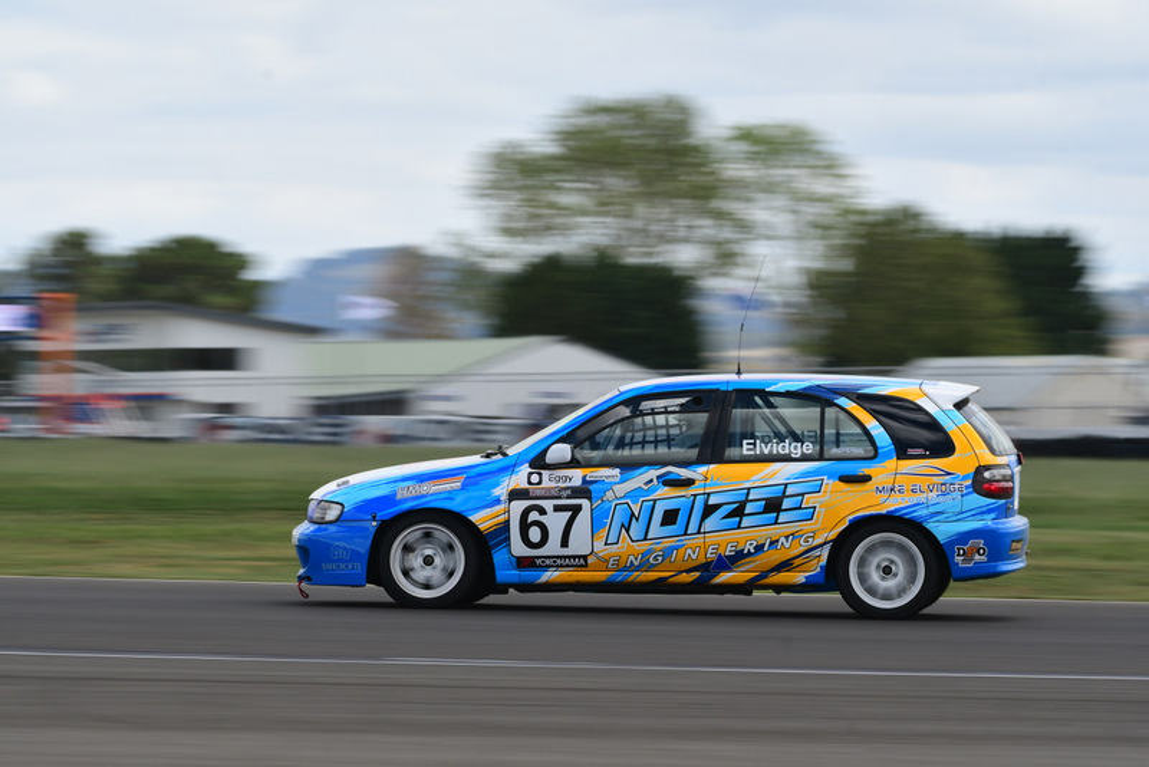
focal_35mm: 300
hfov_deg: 6.9
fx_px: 9578
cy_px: 384
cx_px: 574
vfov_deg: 4.6
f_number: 10
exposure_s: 1/160
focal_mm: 200
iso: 125
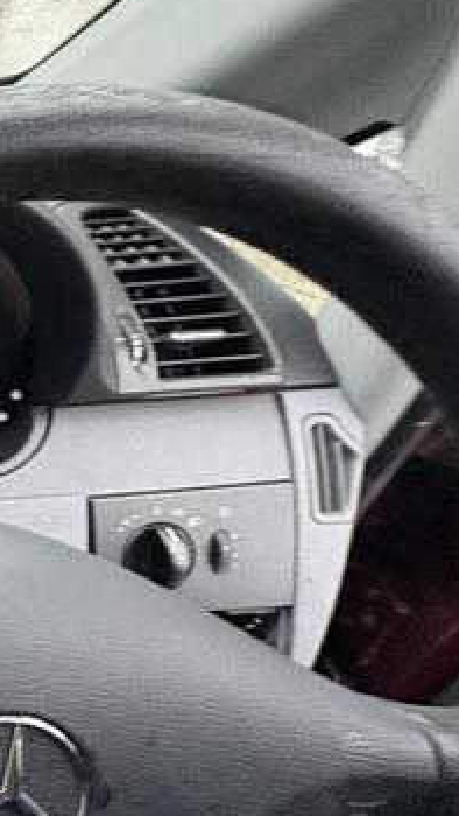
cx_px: -489
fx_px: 843
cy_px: 525
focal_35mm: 39
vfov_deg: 50.9
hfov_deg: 18.2
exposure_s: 1/60
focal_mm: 2.22
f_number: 2.2
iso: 640
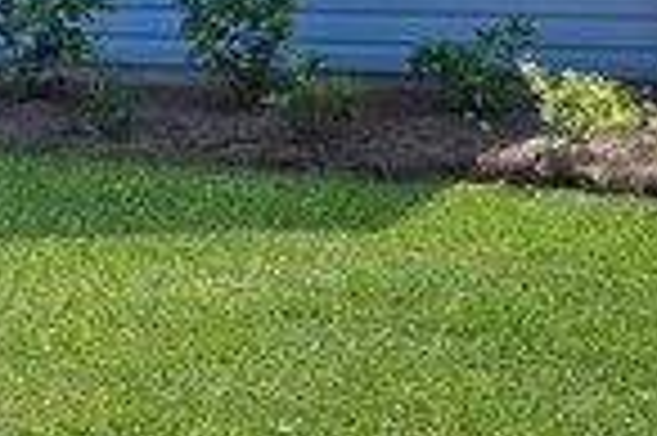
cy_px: -157
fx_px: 2169
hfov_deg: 16.6
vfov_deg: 11.2
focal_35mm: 119
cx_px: -112
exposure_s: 1/320
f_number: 9
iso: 320
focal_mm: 16
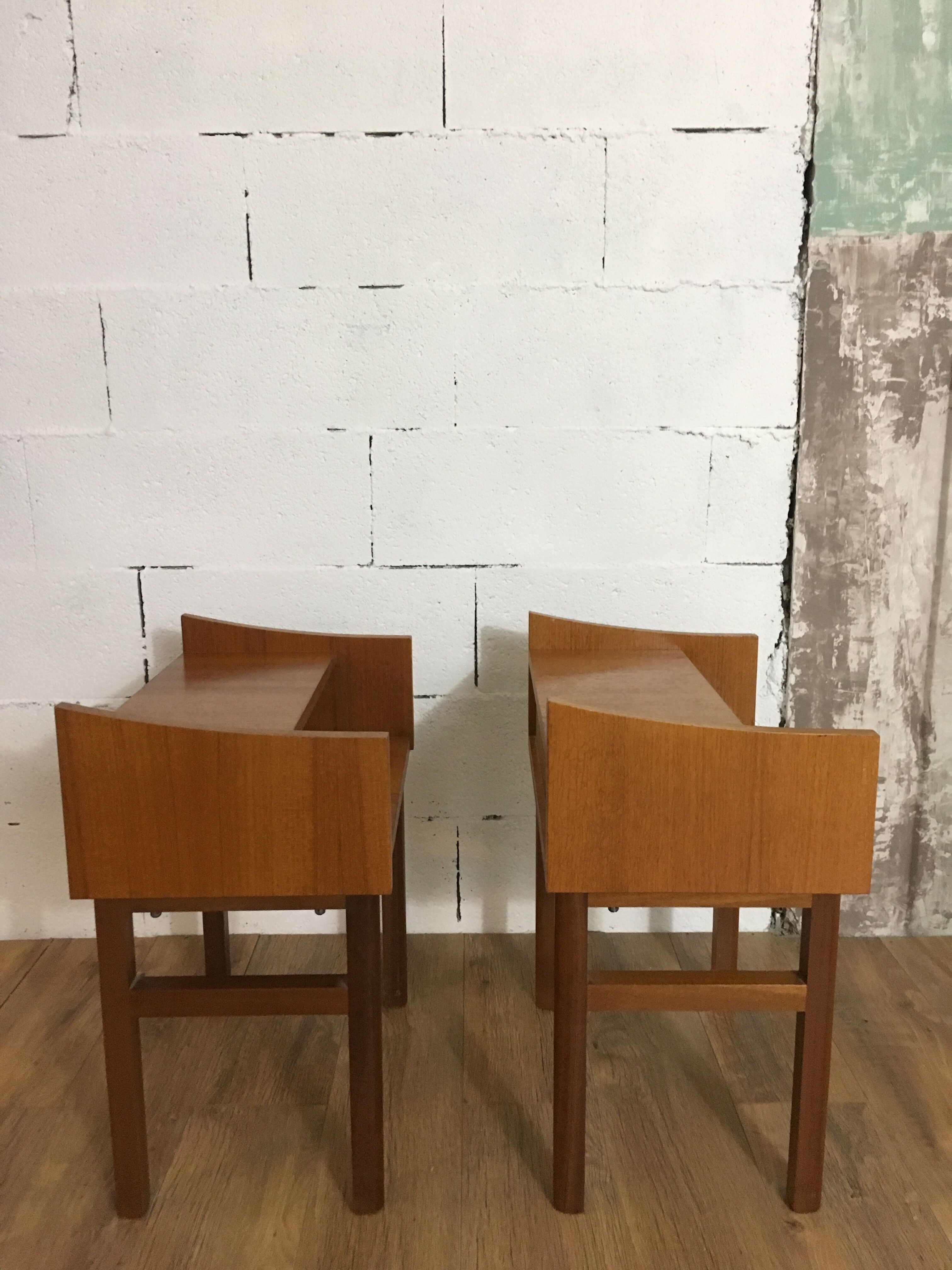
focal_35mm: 29
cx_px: 476
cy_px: 635
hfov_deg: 48.2
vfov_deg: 61.7
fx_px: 1063
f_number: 2.2
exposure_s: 1/25
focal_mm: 4.15
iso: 200
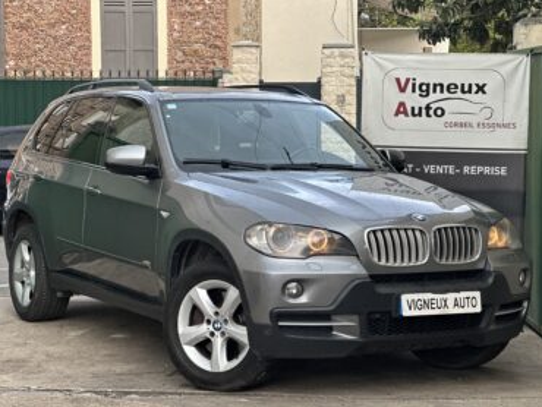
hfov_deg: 25.0
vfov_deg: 18.9
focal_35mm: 78
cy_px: 203
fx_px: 1222
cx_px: 273
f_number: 2.8
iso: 160
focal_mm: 9
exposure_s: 1/50
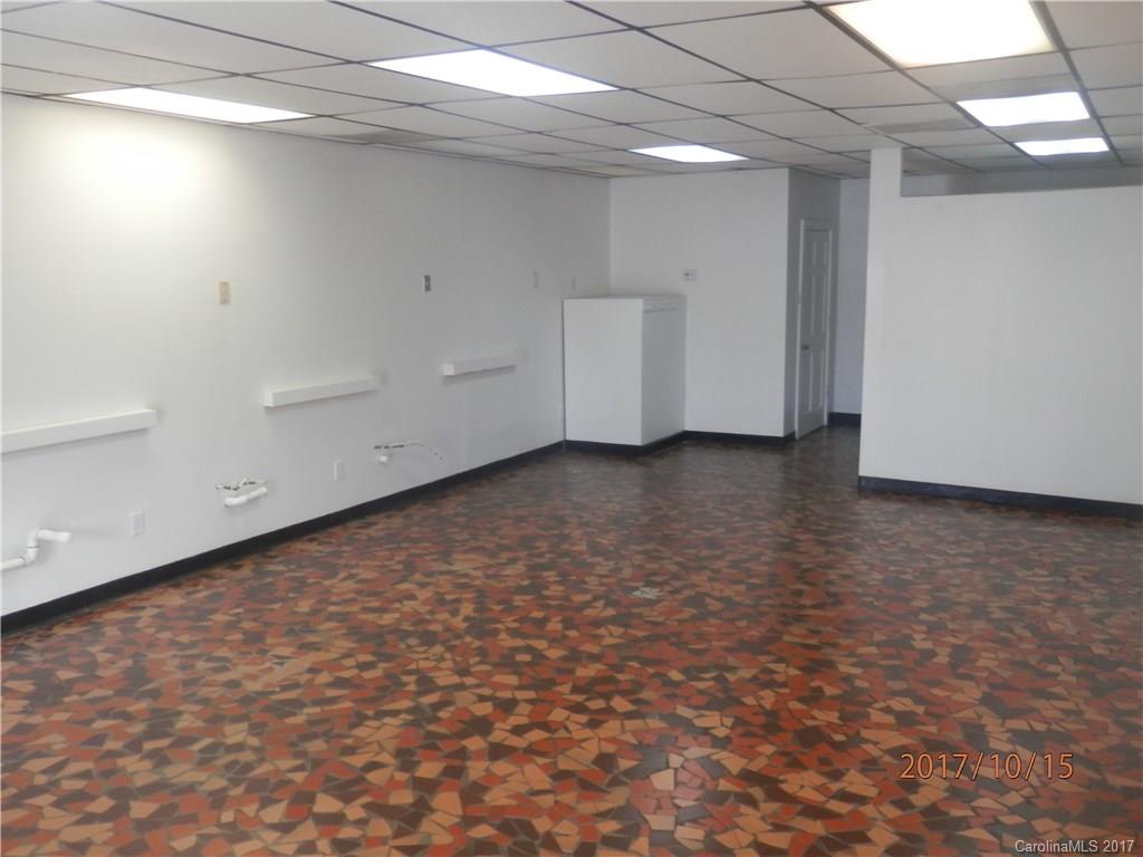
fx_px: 991
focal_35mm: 30
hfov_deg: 60.0
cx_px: 572
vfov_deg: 46.8
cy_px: 428
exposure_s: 1/25
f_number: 3.3
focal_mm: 5.5
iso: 200
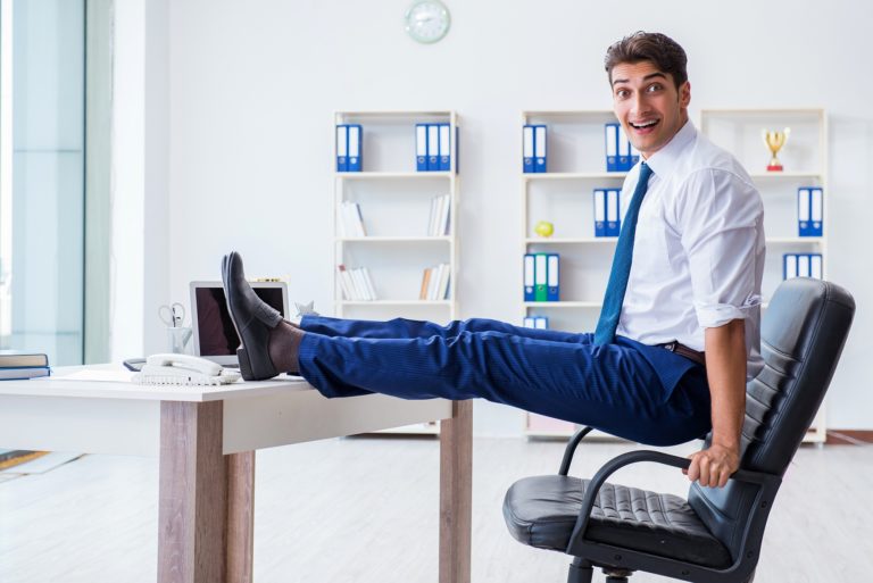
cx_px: 436
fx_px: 1698
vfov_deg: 19.5
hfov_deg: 28.8
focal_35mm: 70
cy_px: 292
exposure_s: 1/100
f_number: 5
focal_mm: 70
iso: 250
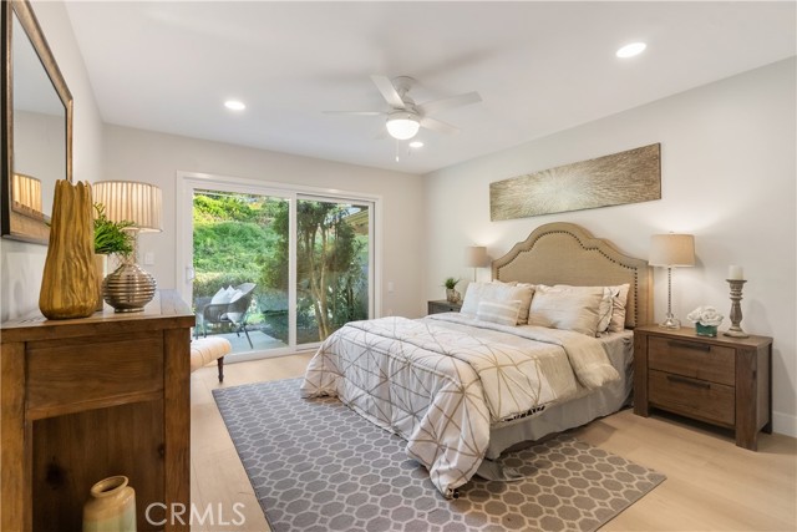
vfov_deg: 73.8
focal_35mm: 16
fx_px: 354
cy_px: 266
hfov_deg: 96.7
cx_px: 398
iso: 4000
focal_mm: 16
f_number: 8
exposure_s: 1/250
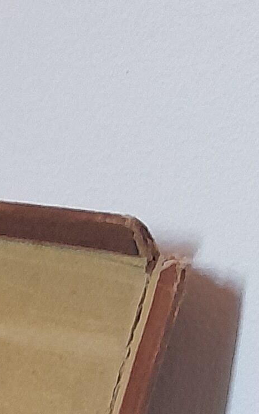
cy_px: 1003
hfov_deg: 8.6
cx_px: -312
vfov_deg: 11.9
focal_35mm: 142
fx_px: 1602
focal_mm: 4.6
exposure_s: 1/33
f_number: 2
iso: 320
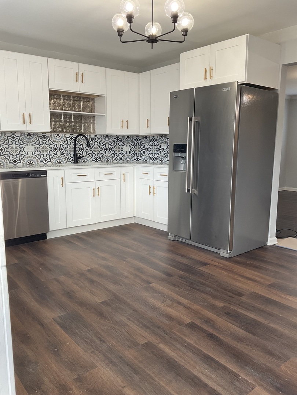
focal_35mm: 29
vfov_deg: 61.7
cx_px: 148
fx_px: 332
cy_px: 198
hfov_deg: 48.2
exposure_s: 1/60
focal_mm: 3
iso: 32
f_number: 1.8
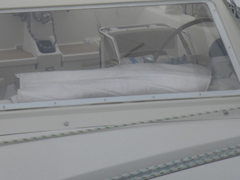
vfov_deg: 18.6
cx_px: 120
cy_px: -35
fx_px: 520
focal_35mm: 75
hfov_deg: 26.0
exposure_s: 1/1300
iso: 100
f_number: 3.3
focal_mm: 4.9
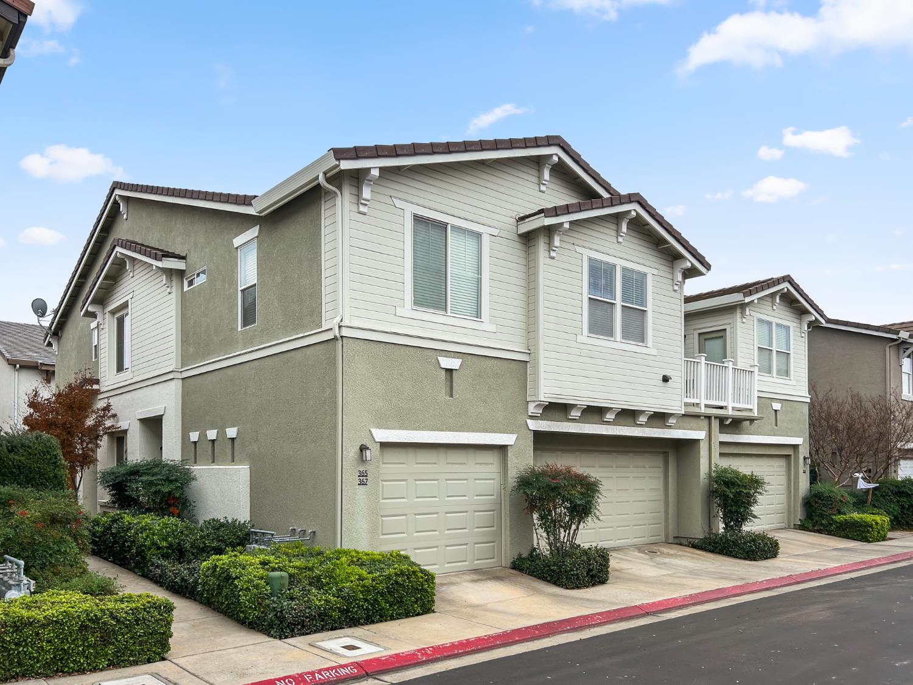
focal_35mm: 26
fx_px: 686
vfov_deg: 53.1
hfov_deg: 67.3
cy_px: 342
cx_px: 456
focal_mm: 5.7
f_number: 1.5
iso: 50
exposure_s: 1/1400
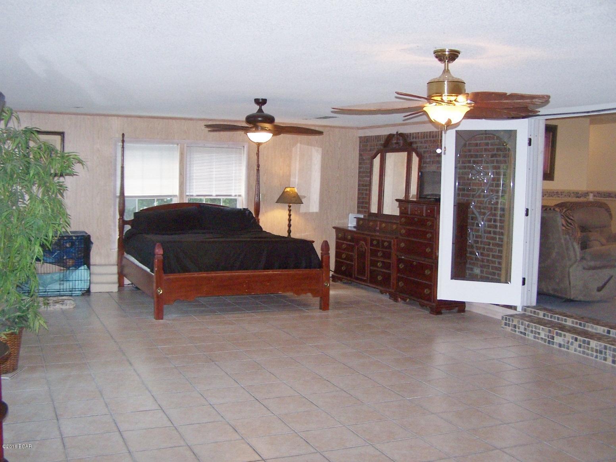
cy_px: 231
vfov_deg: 37.7
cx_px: 308
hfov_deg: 49.0
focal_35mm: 38
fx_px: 676
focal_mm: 6.3
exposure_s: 1/60
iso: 140
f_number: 2.8
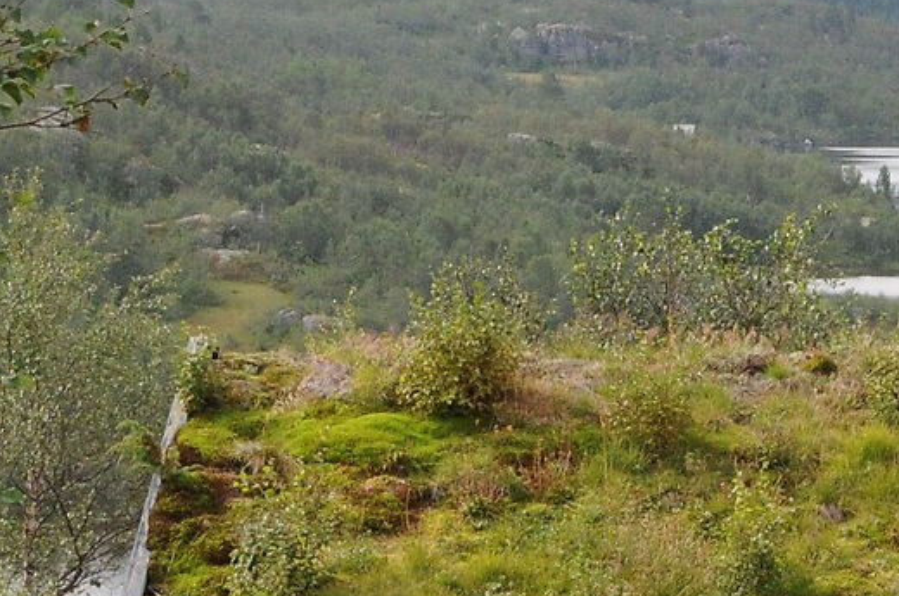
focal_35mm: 194
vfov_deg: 7.1
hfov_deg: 10.4
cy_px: 359
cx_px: 1148
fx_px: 4837
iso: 400
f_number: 9
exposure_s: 1/320
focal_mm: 28
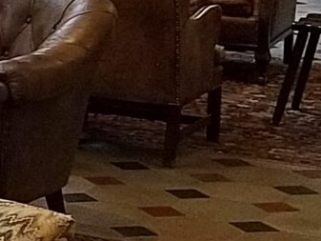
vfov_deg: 9.3
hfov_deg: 11.6
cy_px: 10
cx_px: -251
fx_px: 1466
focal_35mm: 158
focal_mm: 4.2
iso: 800
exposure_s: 1/60
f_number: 1.7
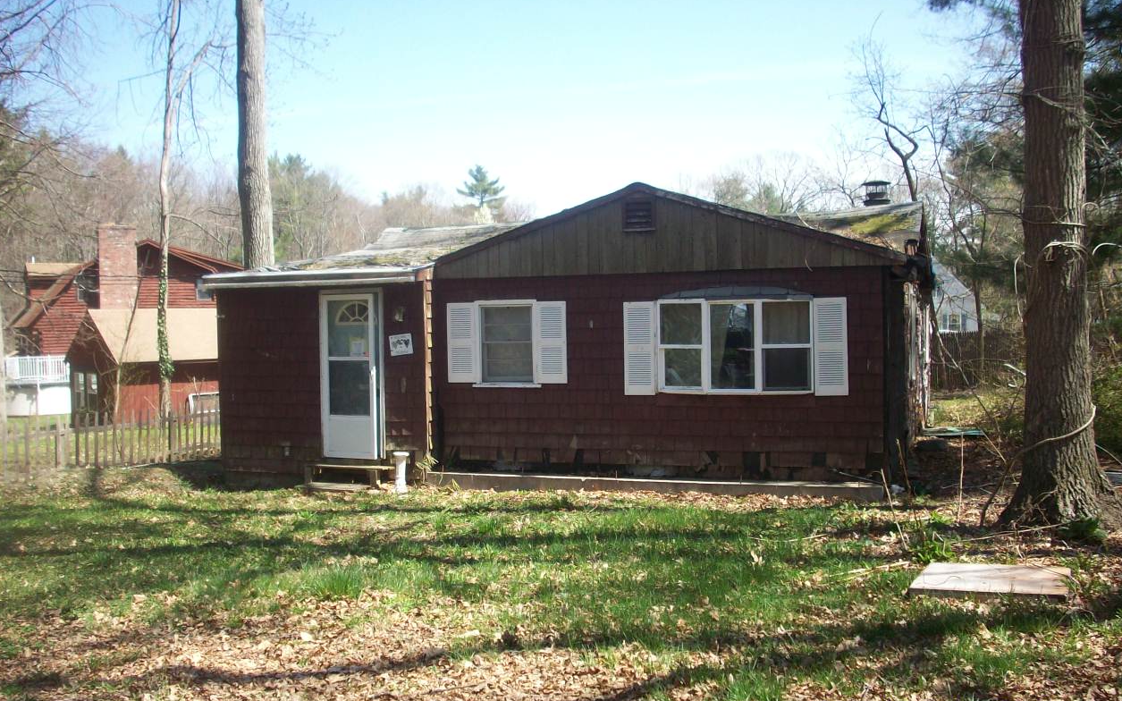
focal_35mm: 40
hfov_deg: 49.3
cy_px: 380
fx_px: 1223
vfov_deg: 32.0
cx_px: 565
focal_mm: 6.2
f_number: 2.8
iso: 80
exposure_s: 1/452
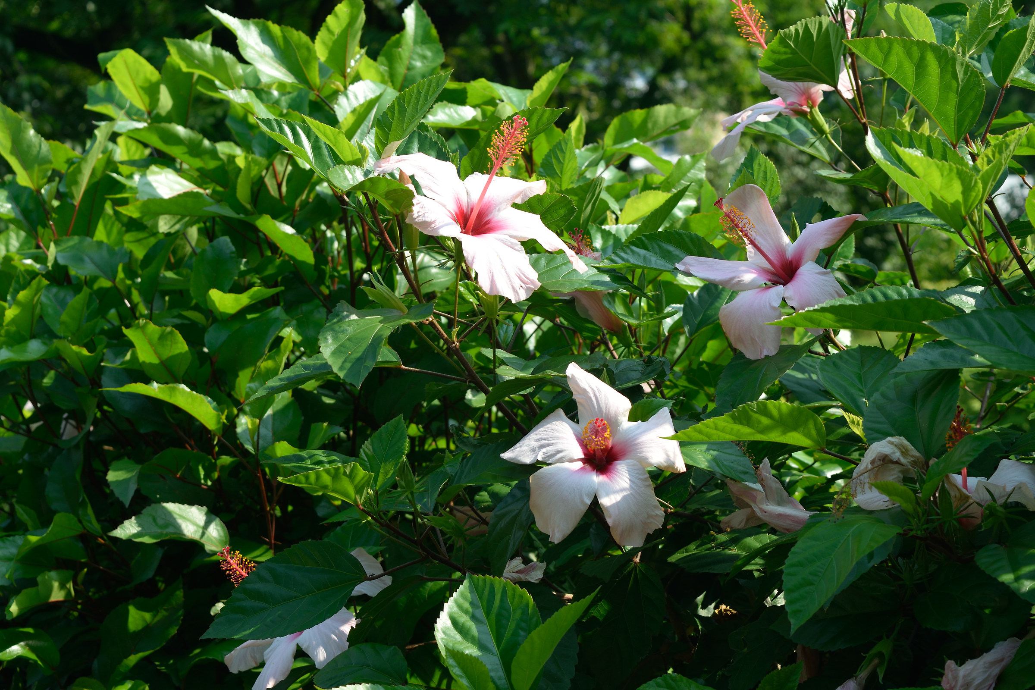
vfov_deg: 16.6
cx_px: 518
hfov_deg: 24.6
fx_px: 2372
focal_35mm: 82
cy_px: 345
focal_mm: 55
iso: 220
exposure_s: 1/250
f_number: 8
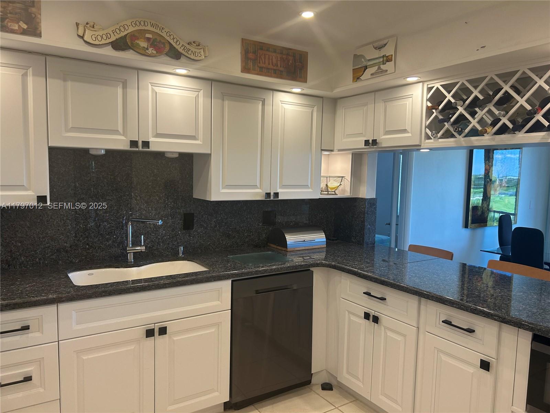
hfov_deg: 67.3
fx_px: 413
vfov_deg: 53.1
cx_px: 275
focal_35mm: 26
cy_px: 206
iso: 64
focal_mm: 5.7
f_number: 1.5
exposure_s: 1/120
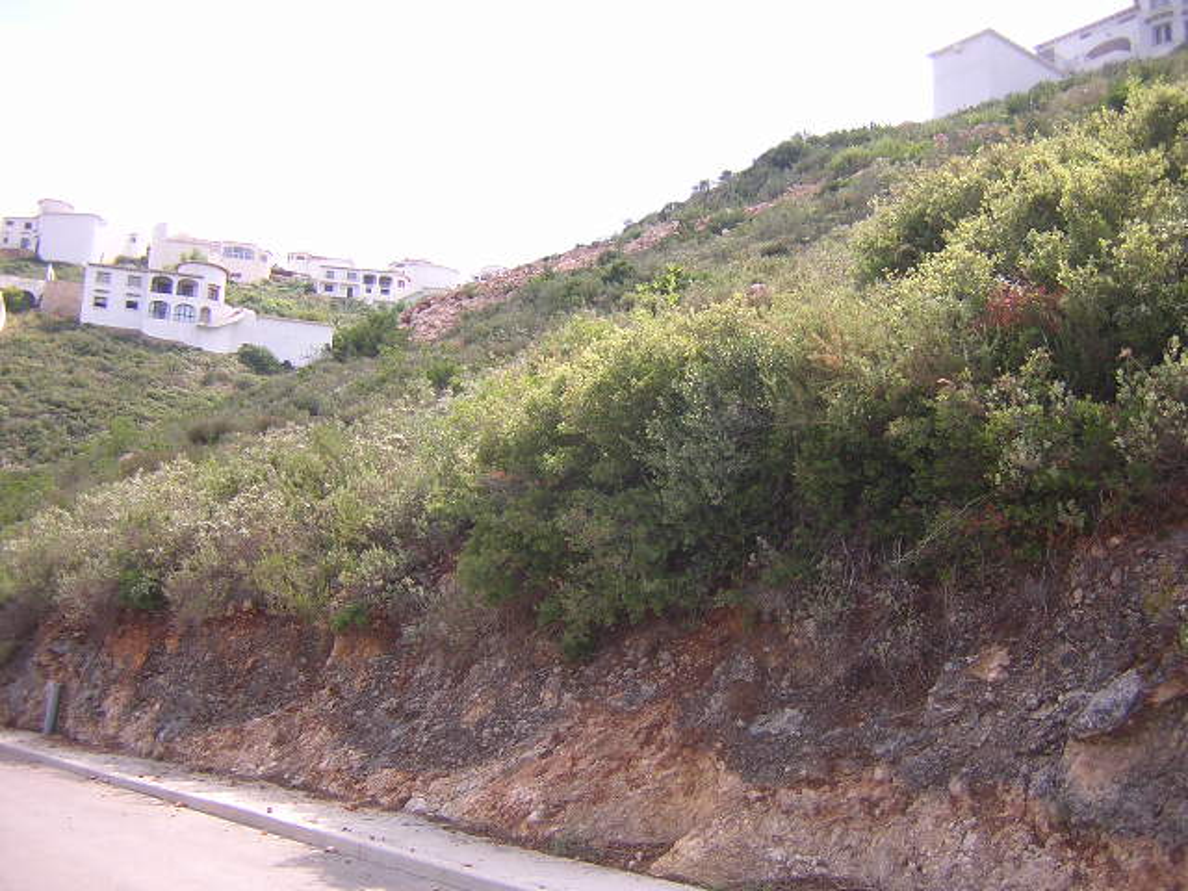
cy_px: 446
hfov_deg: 51.4
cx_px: 594
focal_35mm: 36
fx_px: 1235
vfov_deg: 39.7
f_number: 2.6
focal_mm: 4.7
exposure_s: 1/498
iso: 100
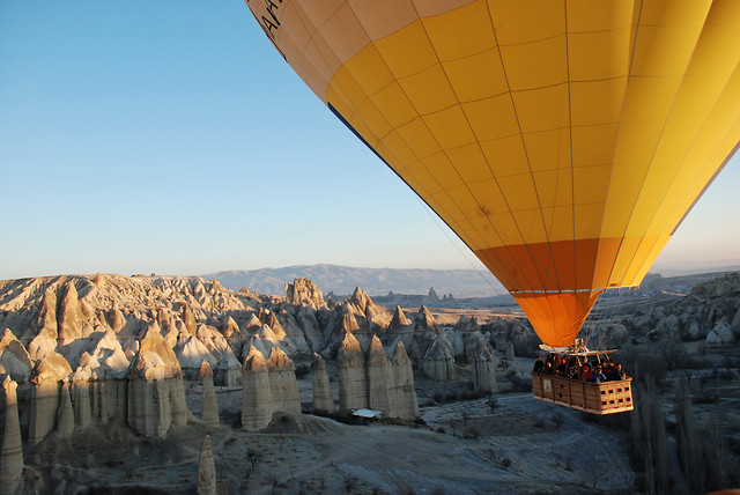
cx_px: 370
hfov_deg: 61.9
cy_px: 248
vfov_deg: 43.7
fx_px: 617
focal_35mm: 30
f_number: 5.6
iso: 140
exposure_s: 1/125
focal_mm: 20
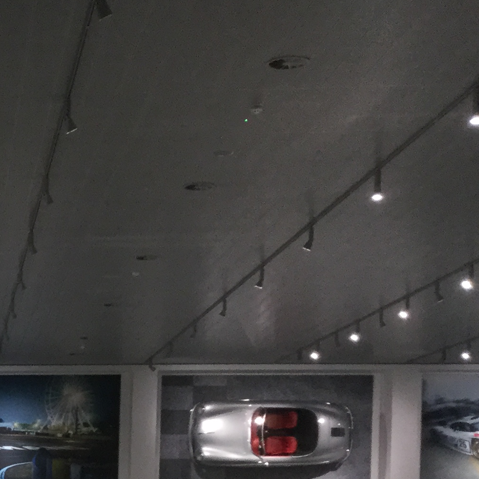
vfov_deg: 18.7
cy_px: 533
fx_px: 1393
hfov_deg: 17.4
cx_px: -261
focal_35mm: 89
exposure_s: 1/33
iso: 100
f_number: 2.4
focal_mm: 3.3
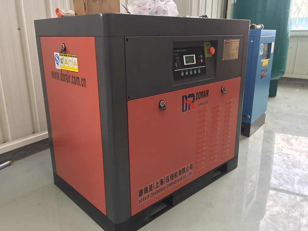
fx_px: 258
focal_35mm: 29
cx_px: 154
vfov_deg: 48.2
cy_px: 116
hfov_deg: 61.7
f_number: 2.2
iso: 40
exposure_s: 1/100
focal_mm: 4.15
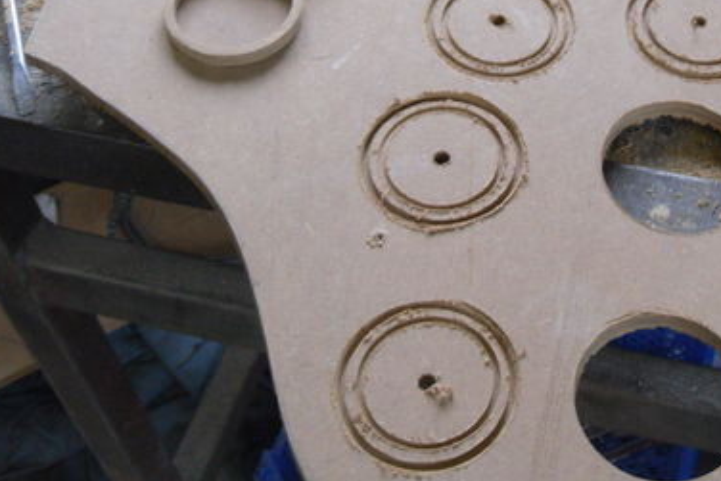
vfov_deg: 21.7
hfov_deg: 31.4
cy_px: 115
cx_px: 591
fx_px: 1242
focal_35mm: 62
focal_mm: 6.3
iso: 200
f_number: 3.5
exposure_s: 1/45
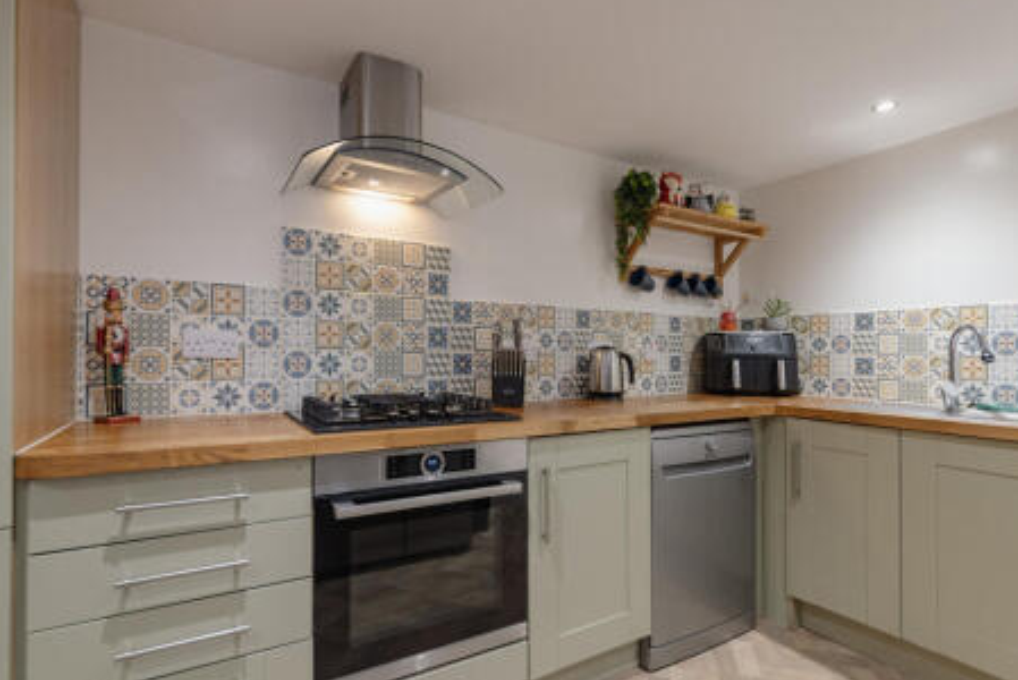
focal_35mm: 18
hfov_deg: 90.0
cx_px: 519
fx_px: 509
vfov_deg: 67.5
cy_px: 350
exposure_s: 1/15
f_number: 8
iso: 1000
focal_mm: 17
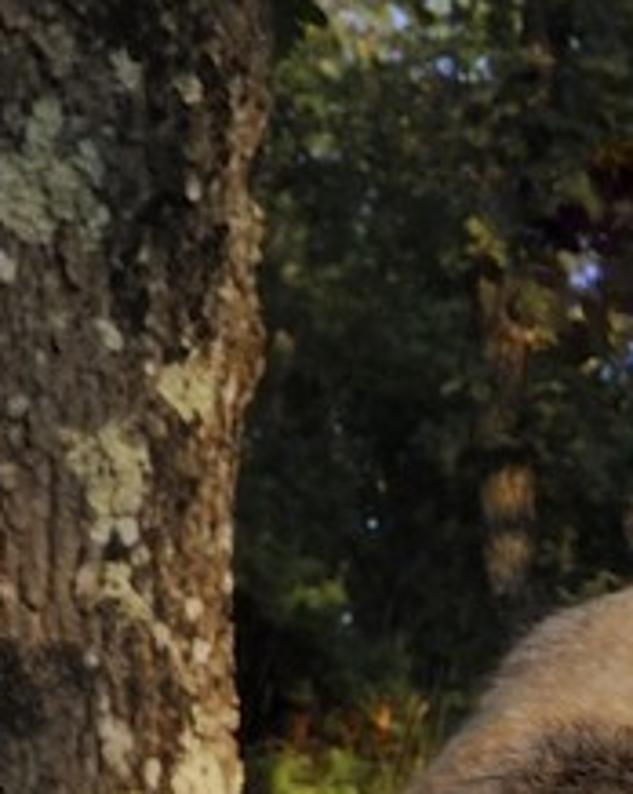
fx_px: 5652
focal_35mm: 241
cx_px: 2507
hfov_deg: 5.6
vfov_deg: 7.9
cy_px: 1005
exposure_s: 1/80
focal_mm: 35
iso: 400
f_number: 16
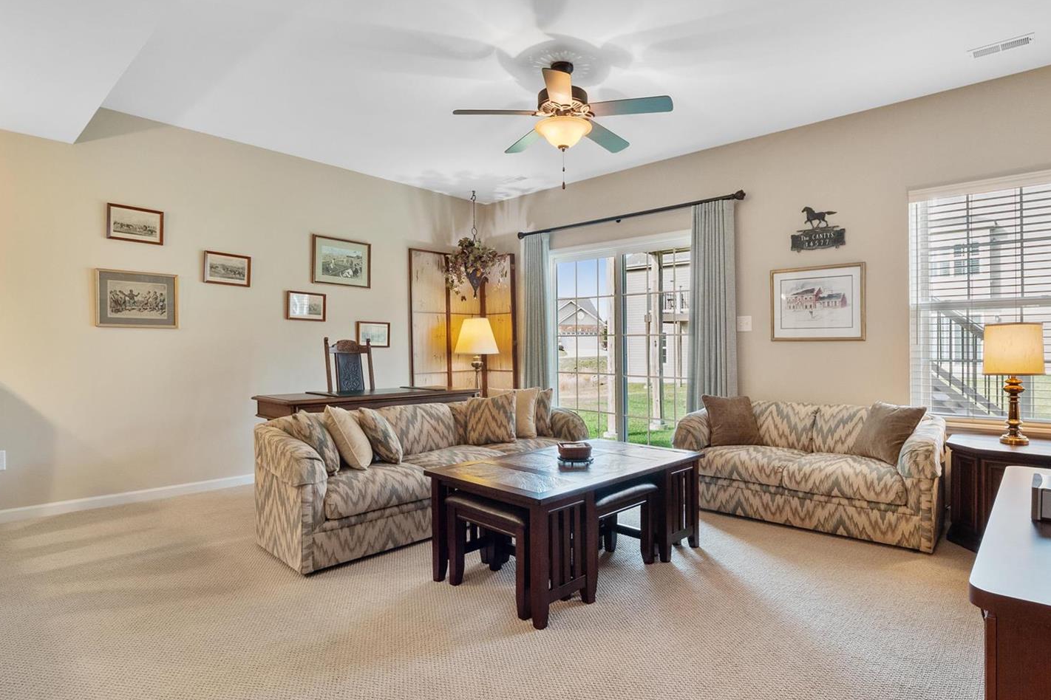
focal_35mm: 18
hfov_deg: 90.0
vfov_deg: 67.3
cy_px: 373
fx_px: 525
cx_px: 538
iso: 400
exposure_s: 1/6
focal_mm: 8
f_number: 6.3
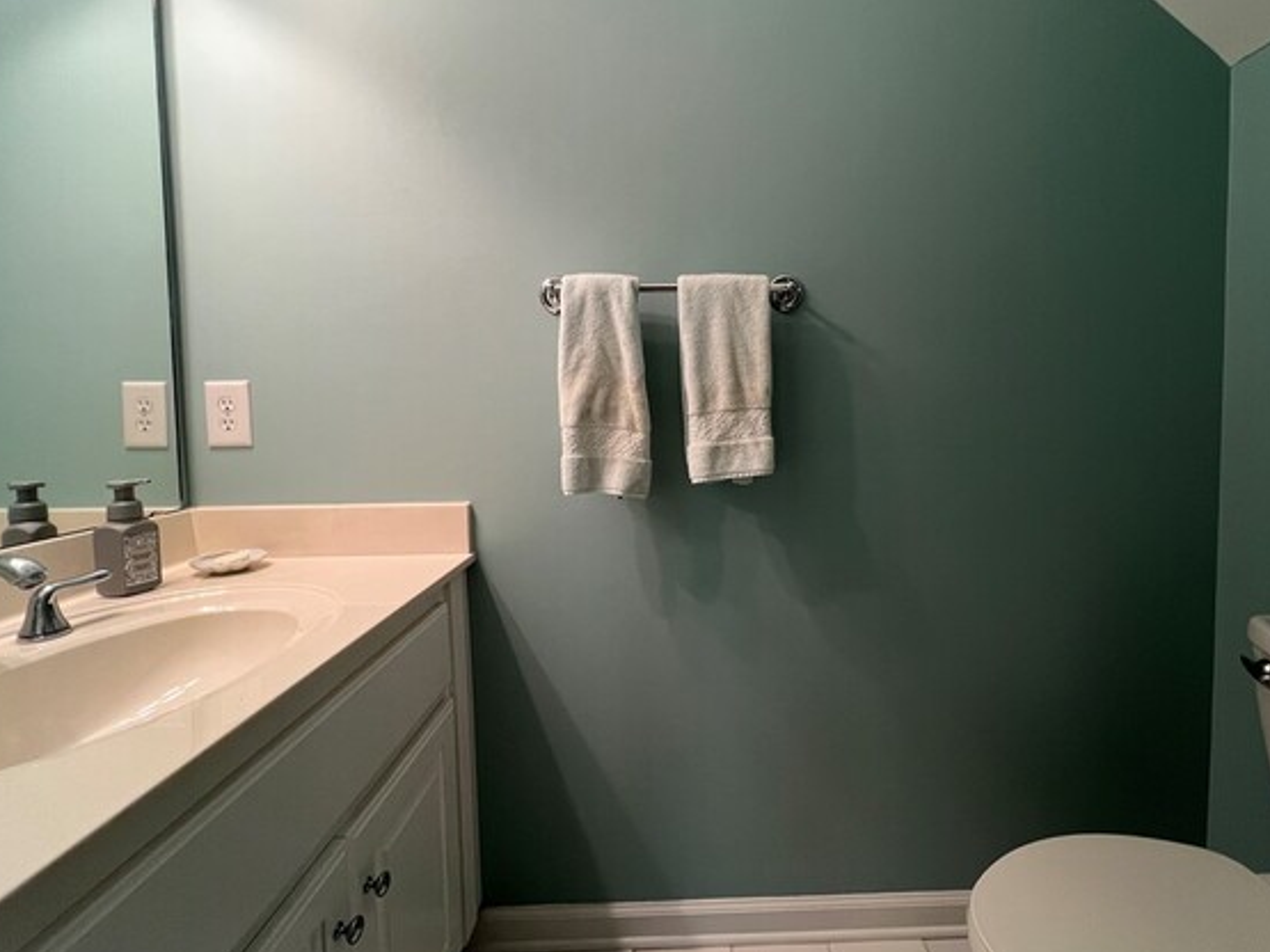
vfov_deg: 81.6
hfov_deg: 97.9
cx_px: 698
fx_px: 550
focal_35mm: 15
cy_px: 437
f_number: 1.8
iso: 200
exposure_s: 1/60
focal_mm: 1.57
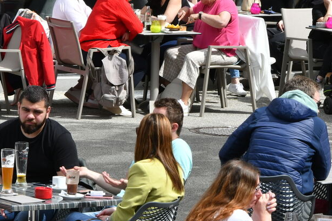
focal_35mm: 350
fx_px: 3227
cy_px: 87
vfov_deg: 3.9
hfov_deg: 5.9
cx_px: 216
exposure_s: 1/320
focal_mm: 120
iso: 500
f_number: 18
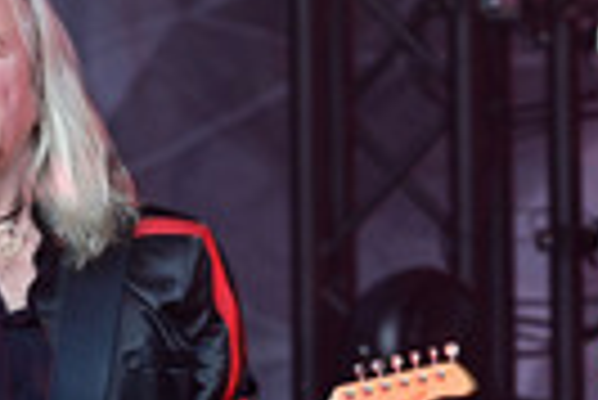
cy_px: 409
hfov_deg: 3.0
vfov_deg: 2.0
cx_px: 272
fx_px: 11258
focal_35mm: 677
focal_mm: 200
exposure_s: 1/320
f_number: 3.5
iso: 500
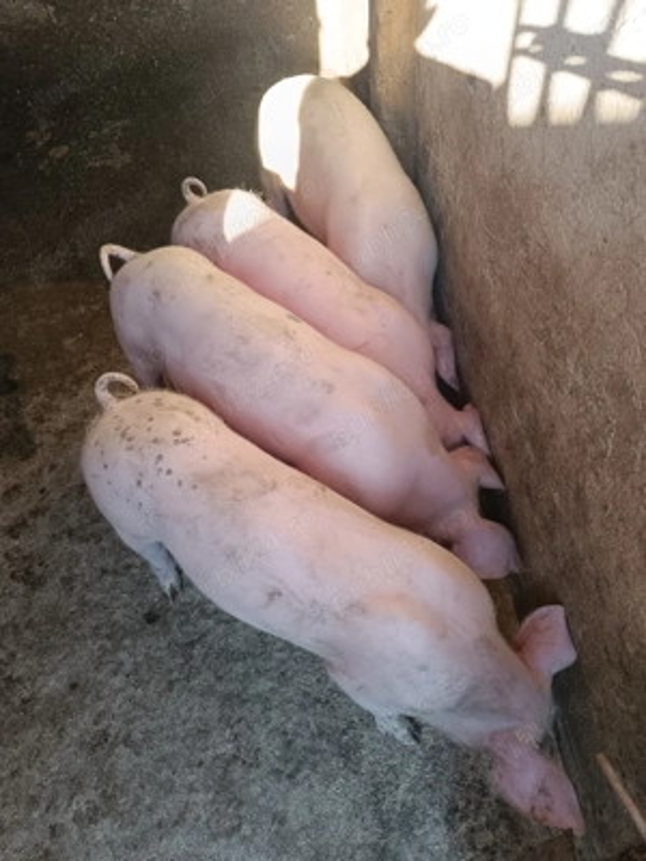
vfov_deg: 71.6
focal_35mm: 24
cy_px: 430
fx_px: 597
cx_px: 323
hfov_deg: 56.8
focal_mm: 6.14
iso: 315
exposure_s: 1/100
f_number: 1.65
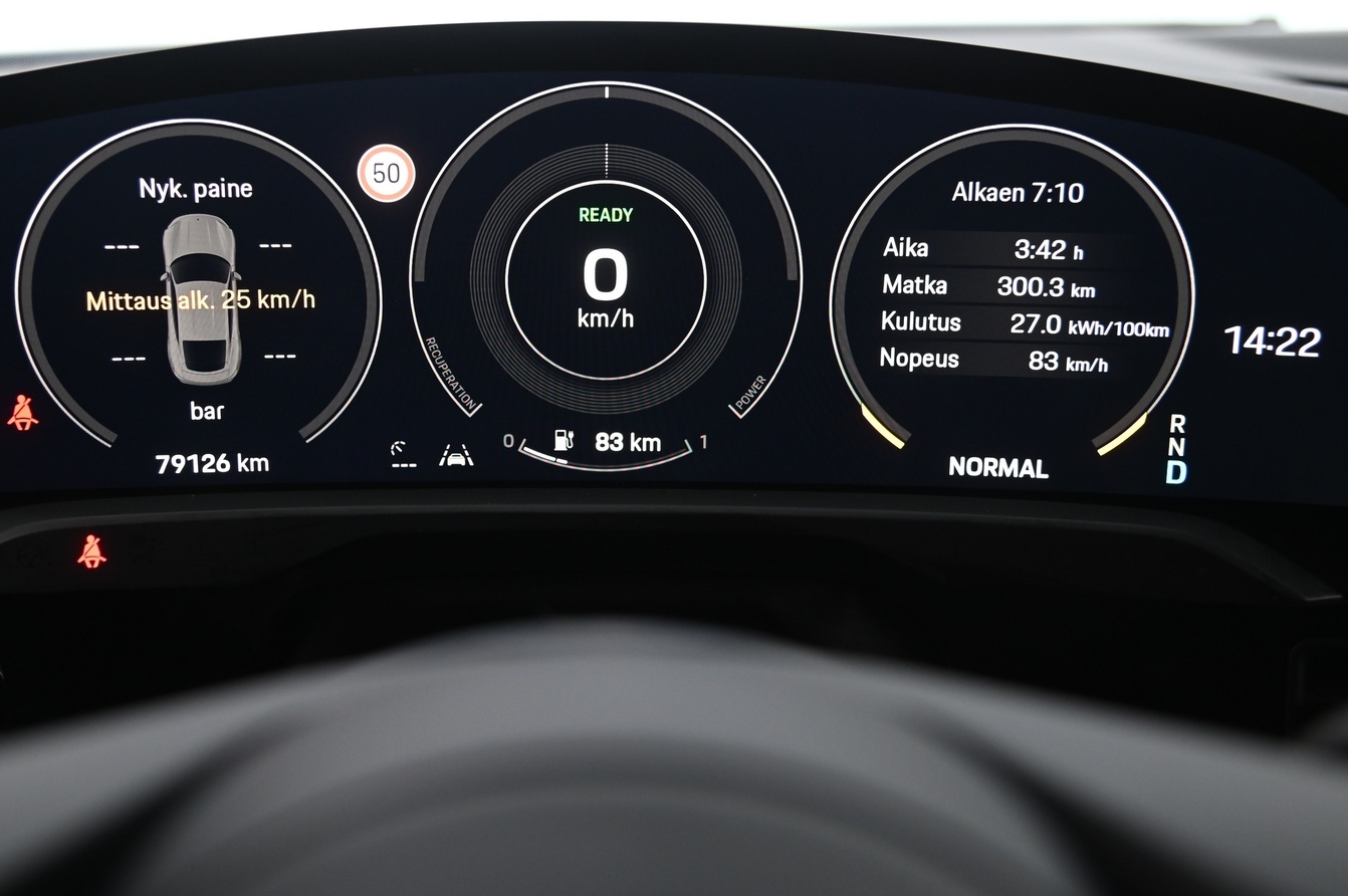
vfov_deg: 29.2
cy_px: 411
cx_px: 612
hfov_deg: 42.7
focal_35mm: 46
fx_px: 1721
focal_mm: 38
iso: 2000
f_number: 4
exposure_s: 1/30
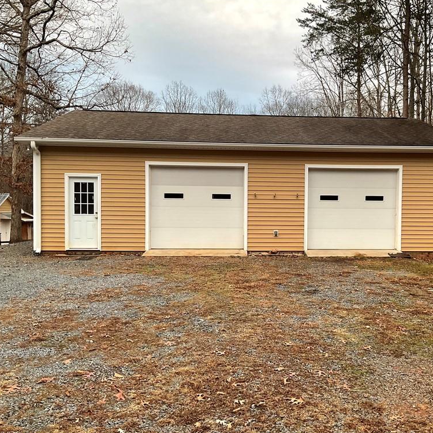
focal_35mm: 35
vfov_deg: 47.2
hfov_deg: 46.8
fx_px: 495
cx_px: 272
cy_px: 219
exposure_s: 1/122
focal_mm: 3
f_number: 1.8
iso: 40
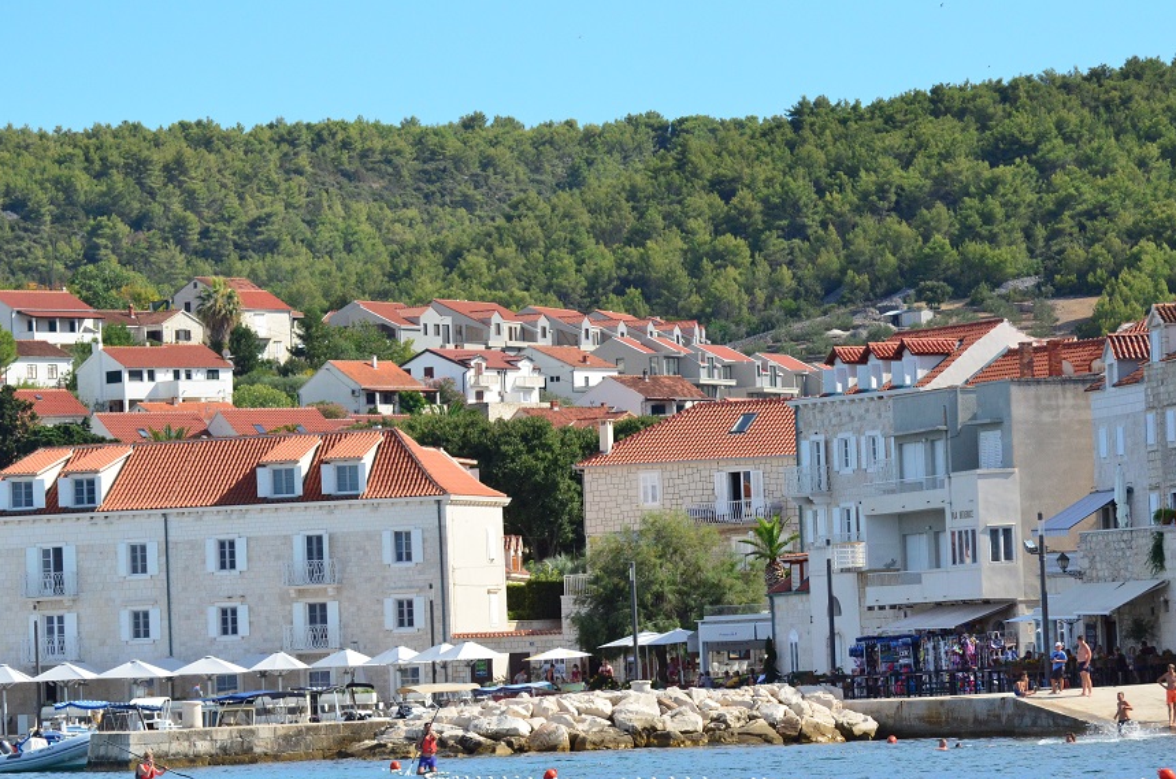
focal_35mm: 213
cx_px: 639
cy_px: 442
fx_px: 6944
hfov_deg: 9.7
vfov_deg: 6.4
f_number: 5.6
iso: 1600
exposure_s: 1/8000
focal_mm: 122
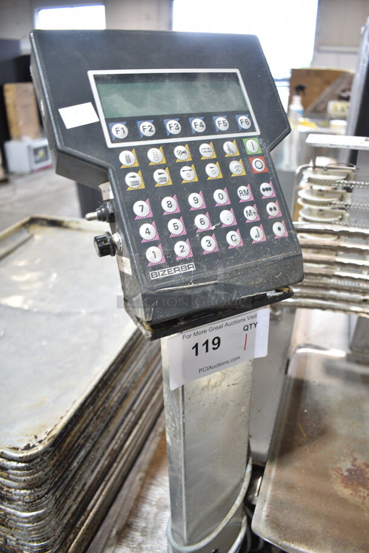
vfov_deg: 67.3
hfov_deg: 48.0
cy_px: 276
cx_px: 184
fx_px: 414
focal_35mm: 27
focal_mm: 18
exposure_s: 1/30
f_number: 3.5
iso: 200
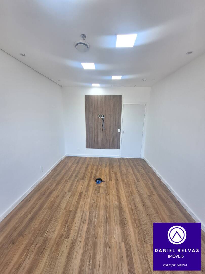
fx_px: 103
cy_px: 137
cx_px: 102
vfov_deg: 106.2
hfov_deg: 89.9
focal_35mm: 13
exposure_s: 1/40
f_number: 2.2
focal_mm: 1.74
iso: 64
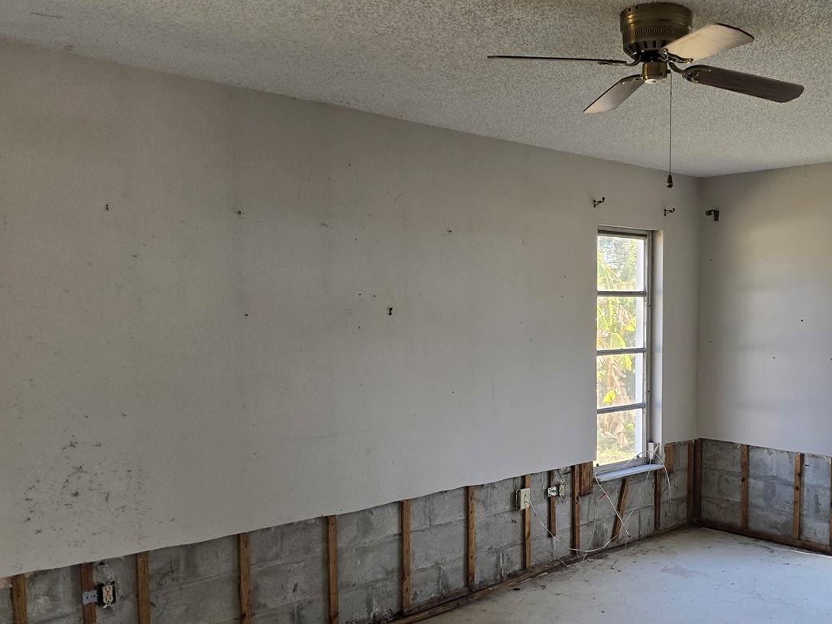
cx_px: 599
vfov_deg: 40.4
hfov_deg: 50.9
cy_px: 396
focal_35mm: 35
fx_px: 842
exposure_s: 1/180
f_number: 1.7
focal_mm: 6.3
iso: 125
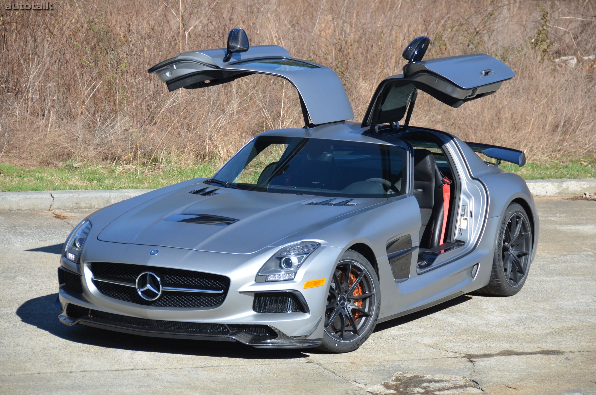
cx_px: 298
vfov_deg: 9.6
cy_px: 198
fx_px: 2354
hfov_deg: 14.4
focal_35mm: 142
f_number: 5.3
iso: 400
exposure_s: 1/1250
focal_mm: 95
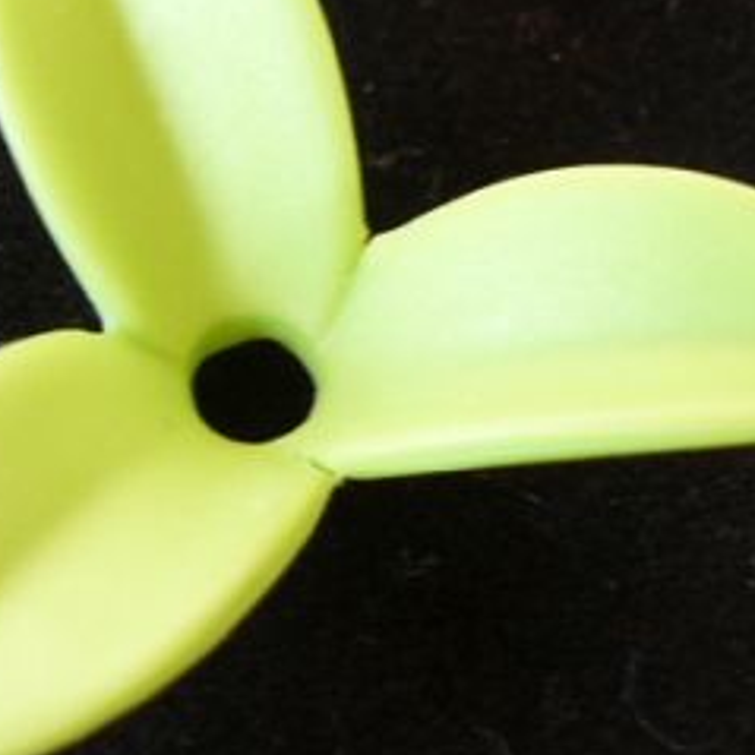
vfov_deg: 15.3
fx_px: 2813
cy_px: 311
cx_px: 316
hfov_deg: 15.3
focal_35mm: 114
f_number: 2.8
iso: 100
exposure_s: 1/30
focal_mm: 6.2
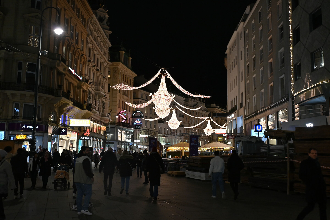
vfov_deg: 36.9
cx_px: 165
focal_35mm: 36
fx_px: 330
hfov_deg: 53.1
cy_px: 110
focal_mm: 24
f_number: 4
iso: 1000
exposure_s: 1/60
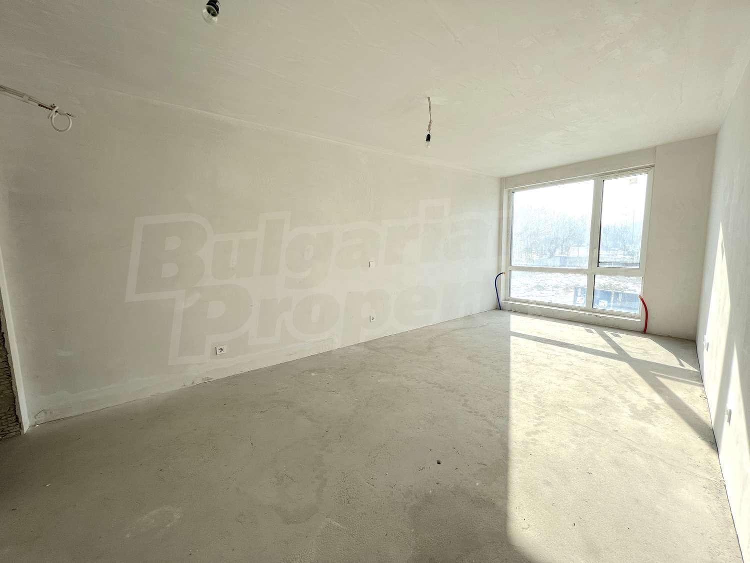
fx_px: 282
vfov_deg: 89.9
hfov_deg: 106.2
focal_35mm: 13
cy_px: 282
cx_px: 375
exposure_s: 1/346
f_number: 1.8
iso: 32
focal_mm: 1.57
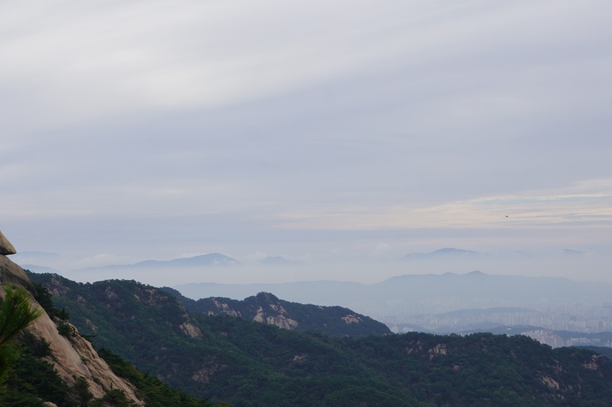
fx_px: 1391
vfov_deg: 16.7
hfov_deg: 24.7
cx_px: 227
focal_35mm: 82
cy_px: 162
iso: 100
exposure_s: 1/160
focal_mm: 33
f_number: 11
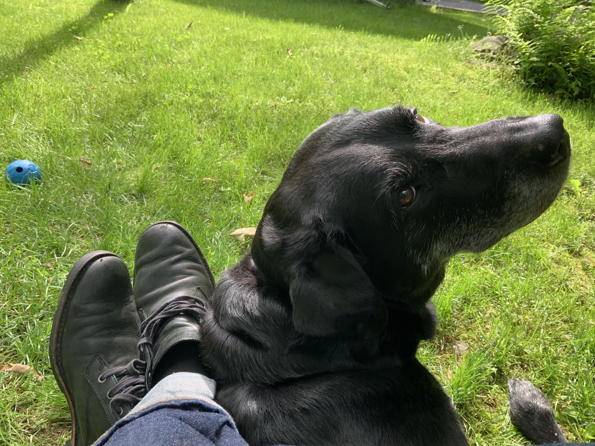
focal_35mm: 29
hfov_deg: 61.7
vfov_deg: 48.2
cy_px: 223
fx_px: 498
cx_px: 298
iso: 25
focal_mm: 3
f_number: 1.8
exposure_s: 1/122
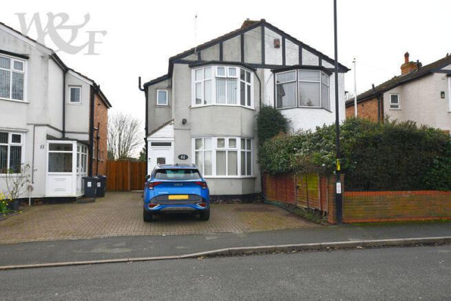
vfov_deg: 43.6
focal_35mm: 30
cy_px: 150
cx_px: 226
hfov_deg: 61.9
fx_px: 376
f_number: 8
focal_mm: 20
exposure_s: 1/250
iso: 200
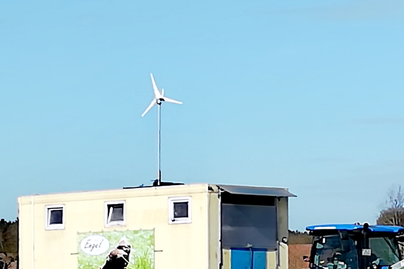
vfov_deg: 7.8
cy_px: 281
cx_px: 279
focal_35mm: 176
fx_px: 1975
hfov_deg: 11.7
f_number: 2.2
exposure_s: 1/1312
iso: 50
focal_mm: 3.83
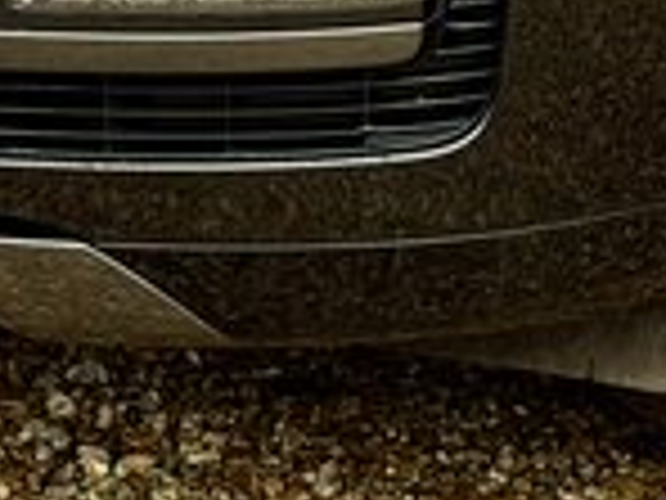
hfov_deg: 7.6
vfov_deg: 5.5
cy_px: -694
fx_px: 4983
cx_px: 306
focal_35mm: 259
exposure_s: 1/60
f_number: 1.78
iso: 100
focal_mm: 6.76
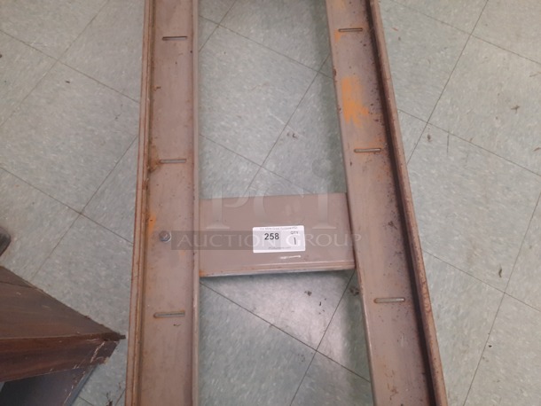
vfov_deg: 54.9
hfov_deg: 69.4
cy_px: 203
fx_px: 391
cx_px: 270
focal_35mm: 25
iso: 320
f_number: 2
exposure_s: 1/60
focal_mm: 4.6
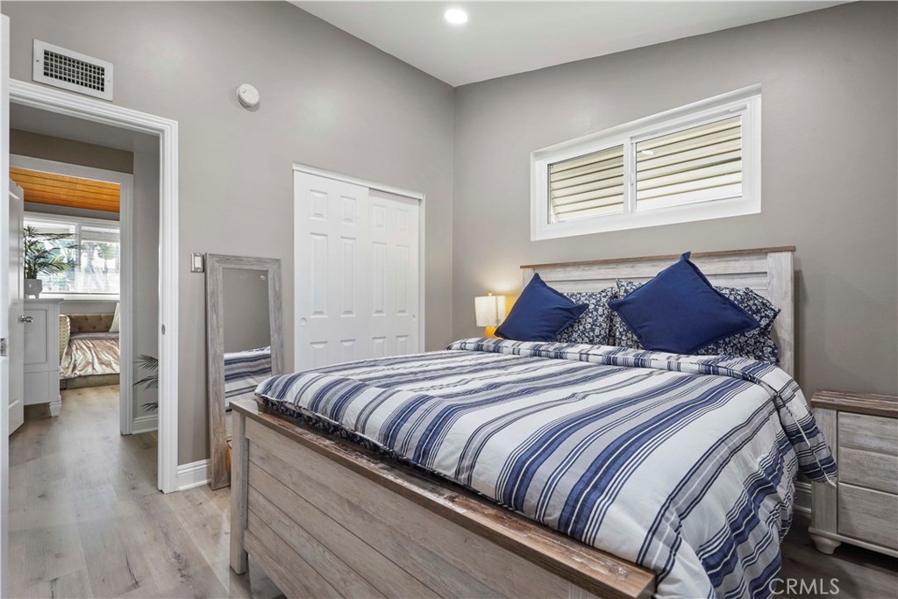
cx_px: 449
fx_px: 399
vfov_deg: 73.8
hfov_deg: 96.7
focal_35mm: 16
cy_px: 300
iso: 1600
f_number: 7.1
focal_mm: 16
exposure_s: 1/30
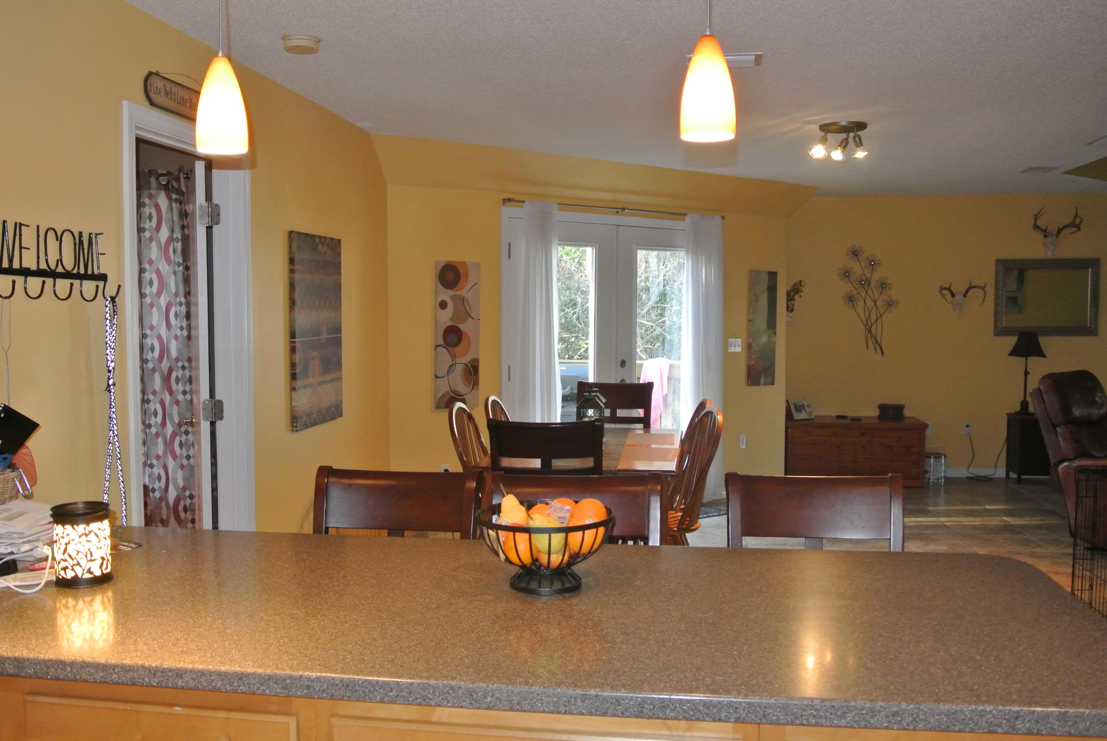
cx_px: 554
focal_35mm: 31
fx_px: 954
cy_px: 370
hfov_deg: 60.2
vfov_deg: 42.4
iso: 800
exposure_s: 1/60
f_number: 3.8
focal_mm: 11.8
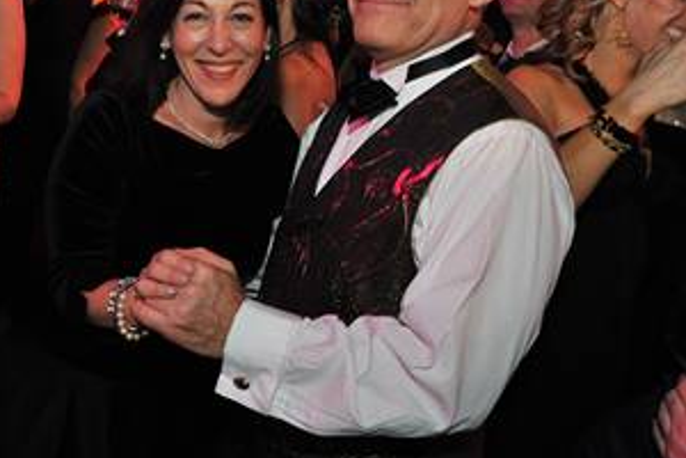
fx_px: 838
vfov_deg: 30.4
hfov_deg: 44.5
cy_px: 167
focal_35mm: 44
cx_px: 329
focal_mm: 24
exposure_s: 1/50
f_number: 9
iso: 1250
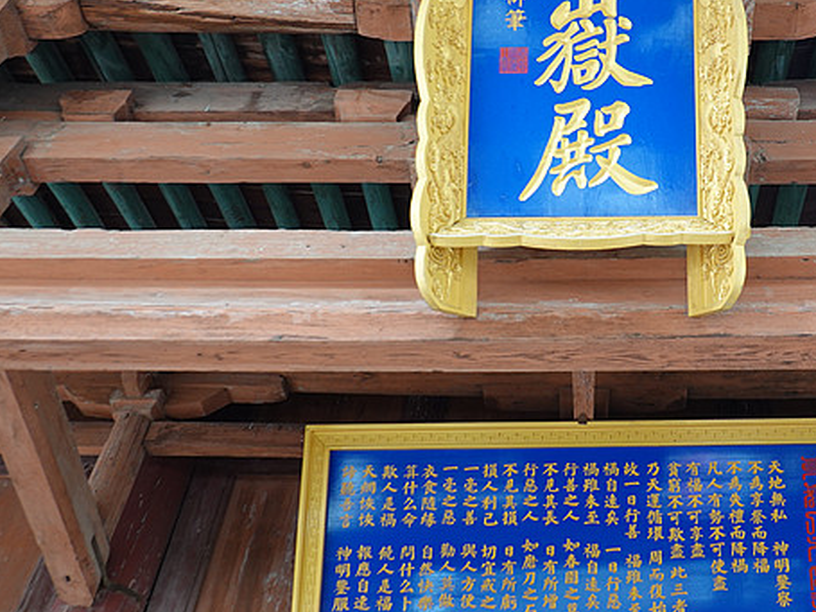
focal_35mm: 49
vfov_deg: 29.6
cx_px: 583
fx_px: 1155
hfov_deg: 38.2
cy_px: 250
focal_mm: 10.83
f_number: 3.2
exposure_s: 1/30
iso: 200
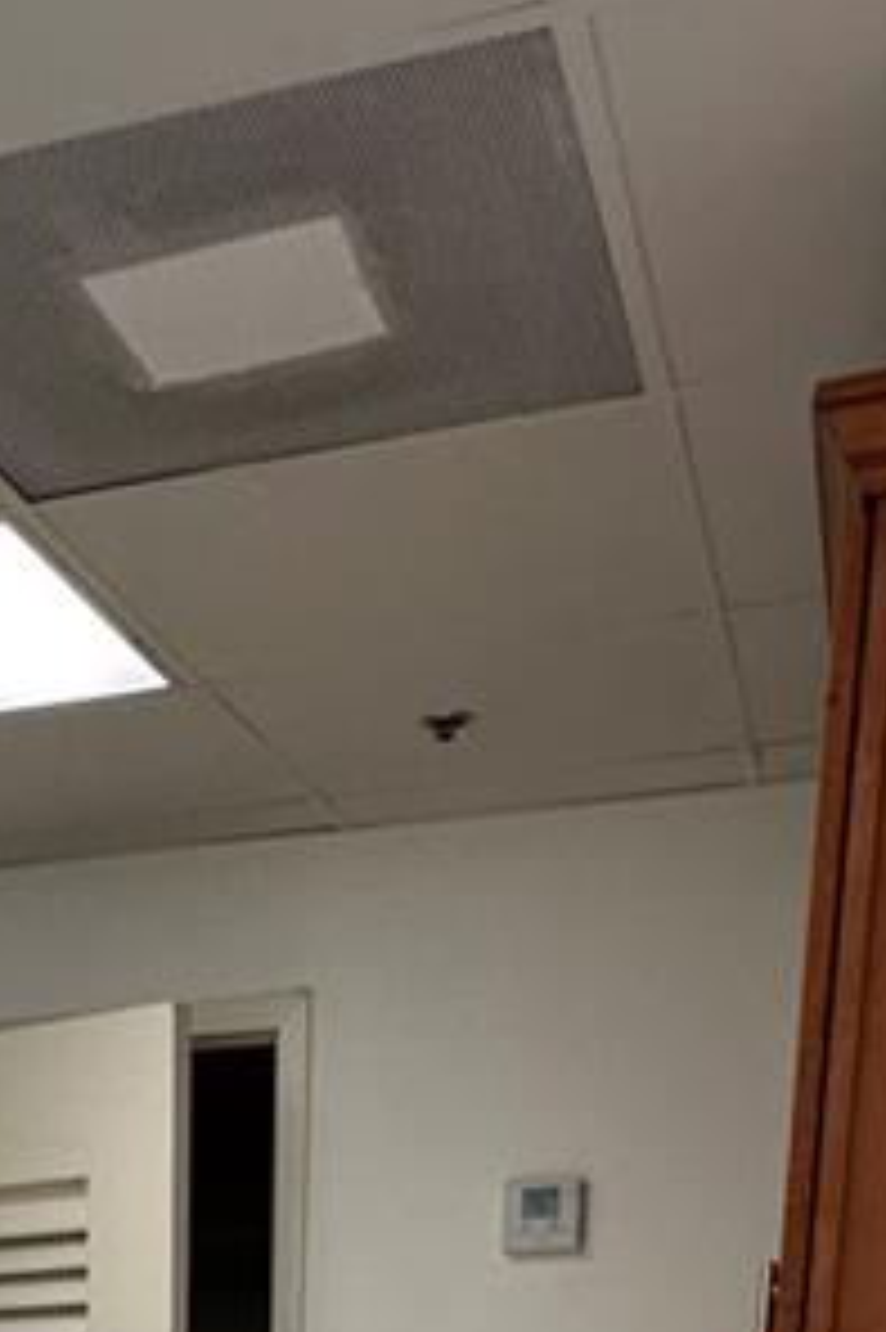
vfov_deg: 25.4
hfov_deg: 22.1
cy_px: 2012
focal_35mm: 59
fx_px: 2180
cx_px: -9
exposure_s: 1/120
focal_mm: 2.22
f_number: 2.2
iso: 160
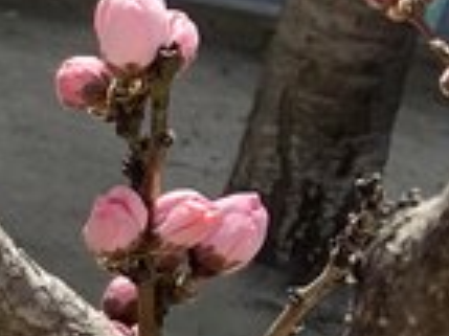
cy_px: 499
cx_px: -581
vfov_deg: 8.8
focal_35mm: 165
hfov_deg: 10.5
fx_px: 2138
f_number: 2.2
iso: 16
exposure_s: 1/294
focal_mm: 2.87
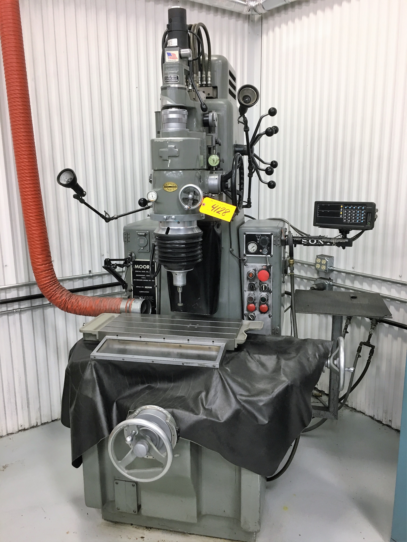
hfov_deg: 48.2
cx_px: 204
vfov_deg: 61.7
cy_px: 271
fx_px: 455
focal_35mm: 29
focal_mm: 4.15
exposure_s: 1/30
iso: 80
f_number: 2.2
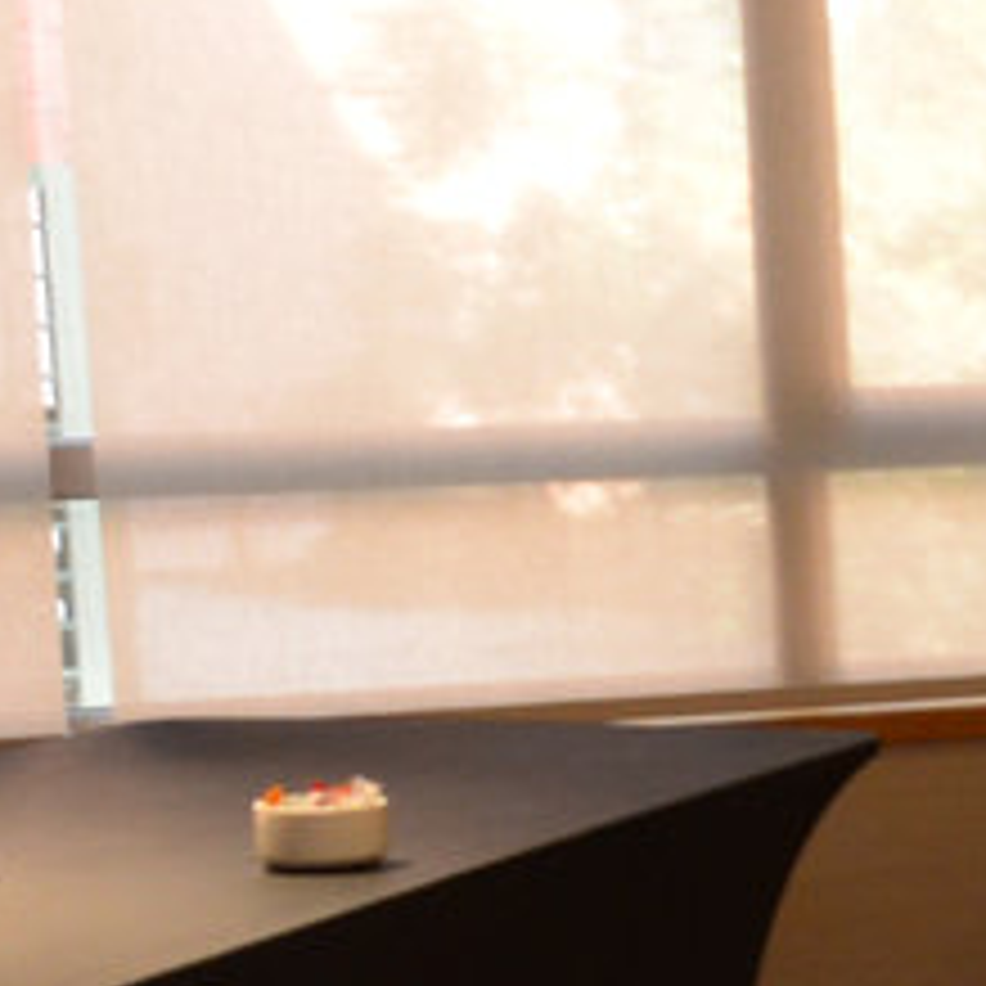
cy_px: 862
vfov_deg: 11.5
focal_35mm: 151
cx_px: 2872
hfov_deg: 9.4
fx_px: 4866
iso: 800
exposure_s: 1/6
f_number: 8
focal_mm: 19
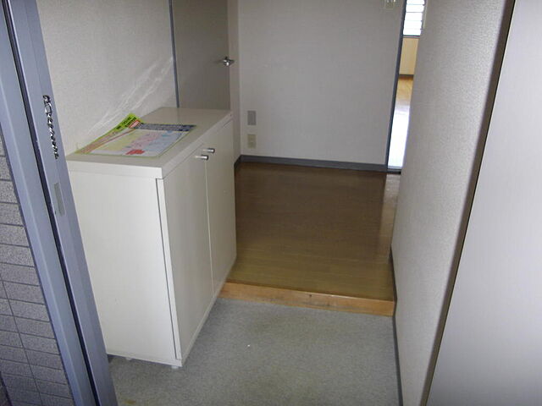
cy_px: 203
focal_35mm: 27
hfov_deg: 65.3
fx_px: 423
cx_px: 271
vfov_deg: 51.4
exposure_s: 1/50
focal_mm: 4.9
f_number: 3.2
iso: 121
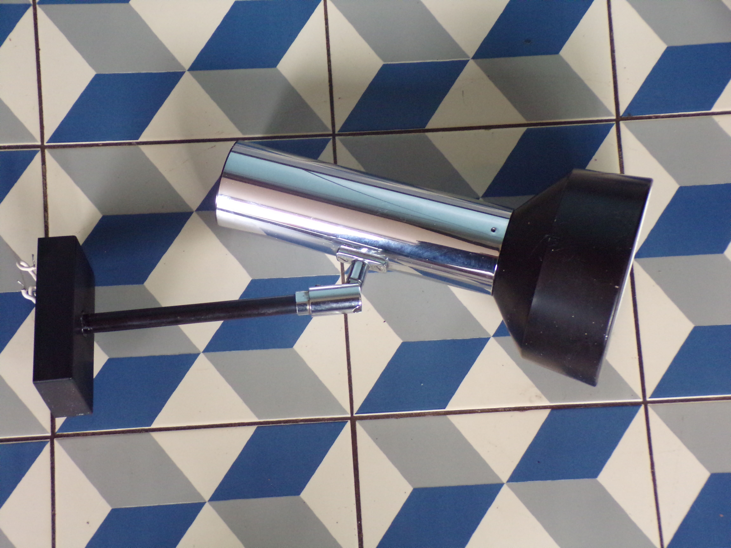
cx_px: 366
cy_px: 274
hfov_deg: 26.3
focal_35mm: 74
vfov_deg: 19.9
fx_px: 1563
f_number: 3.9
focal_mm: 13.3
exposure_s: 1/45
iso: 400
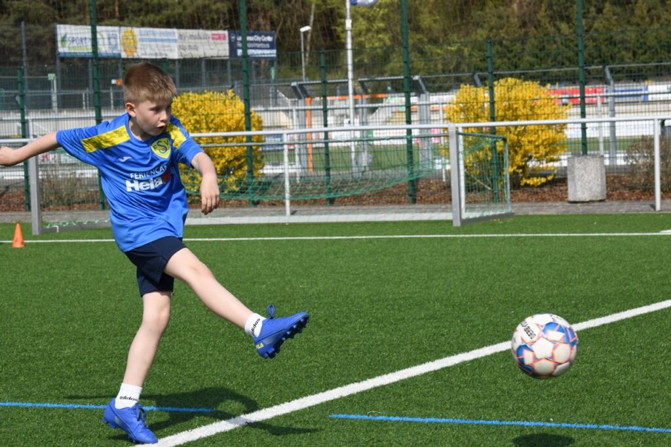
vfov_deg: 11.4
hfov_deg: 17.1
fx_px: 2236
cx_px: 336
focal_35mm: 120
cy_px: 224
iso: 1250
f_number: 14
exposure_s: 1/1250
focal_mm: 120
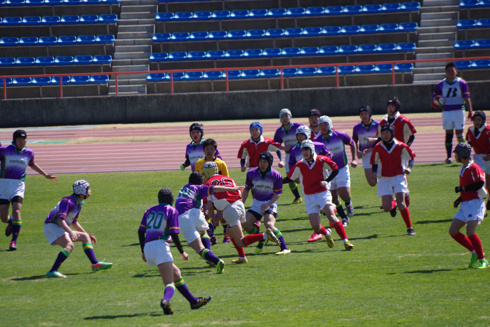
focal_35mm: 450
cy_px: 164
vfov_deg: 3.1
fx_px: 6125
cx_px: 245
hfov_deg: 4.6
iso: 400
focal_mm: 300
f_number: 7.1
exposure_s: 1/800
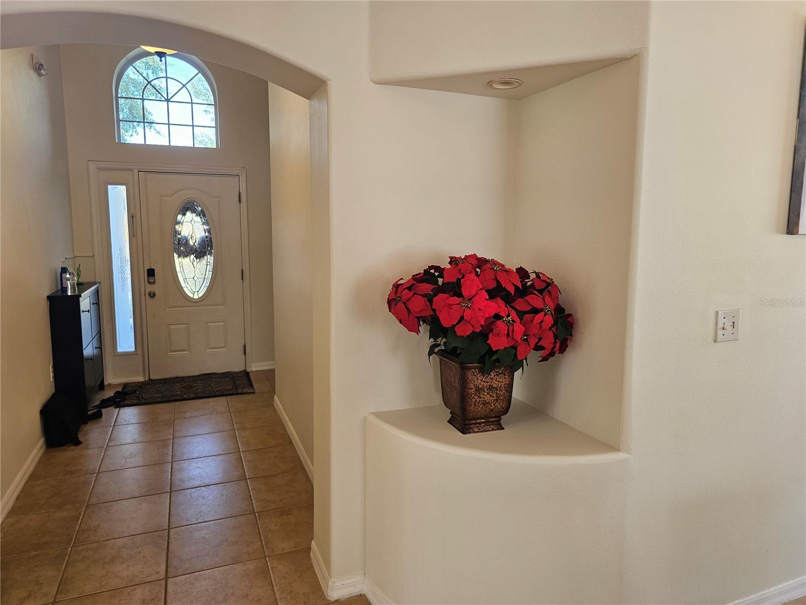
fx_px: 536
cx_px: 403
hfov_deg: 73.9
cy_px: 302
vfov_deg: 58.9
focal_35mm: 23
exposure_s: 1/120
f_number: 1.7
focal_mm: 6.3
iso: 100
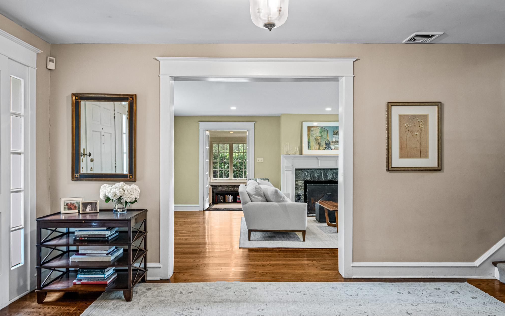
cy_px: 164
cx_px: 252
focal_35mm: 25
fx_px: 344
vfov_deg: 49.3
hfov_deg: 72.6
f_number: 8
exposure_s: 1/8
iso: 1600
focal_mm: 24
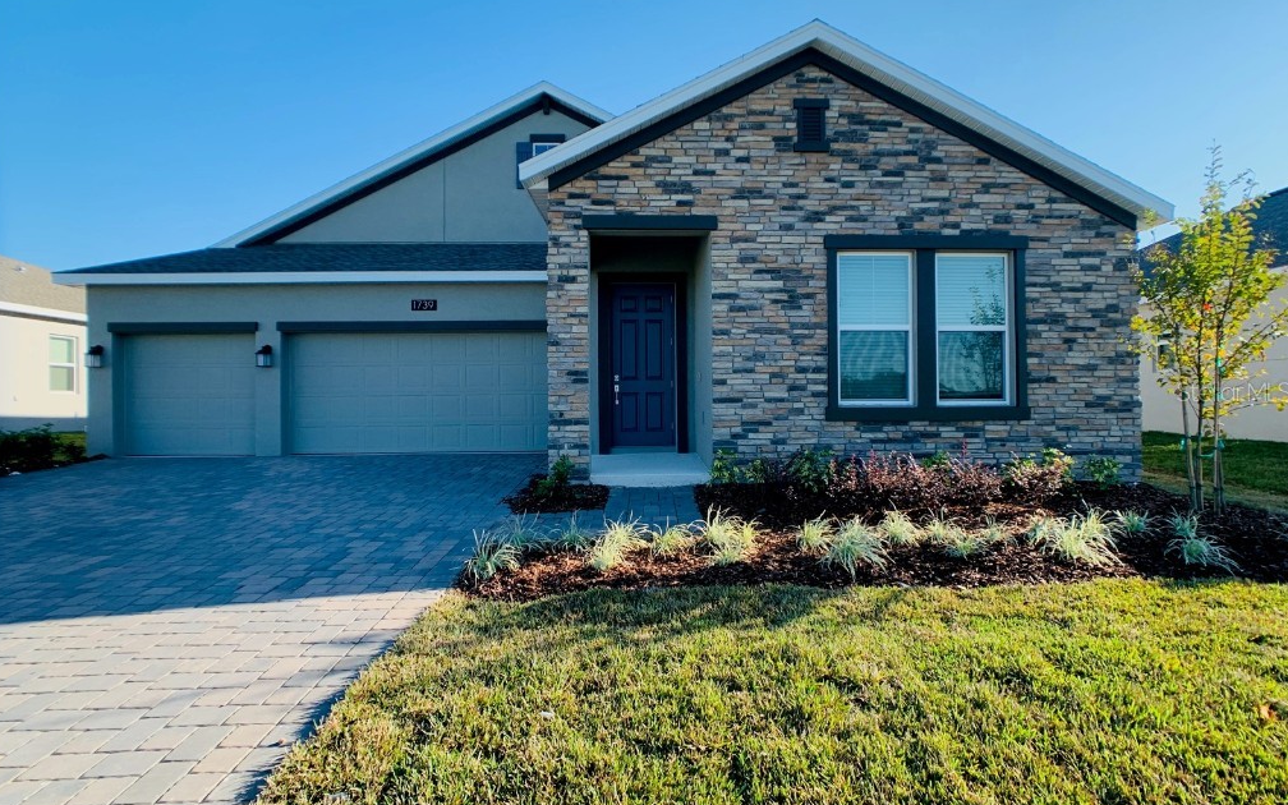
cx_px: 643
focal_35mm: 28
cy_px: 391
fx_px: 983
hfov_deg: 66.5
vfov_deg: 44.5
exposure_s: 1/822
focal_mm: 4.25
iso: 25
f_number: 1.8
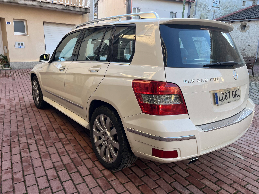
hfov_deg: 67.3
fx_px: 195
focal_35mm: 26
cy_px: 97
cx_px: 130
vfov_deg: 53.1
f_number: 1.6
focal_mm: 5.1
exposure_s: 1/163
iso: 40
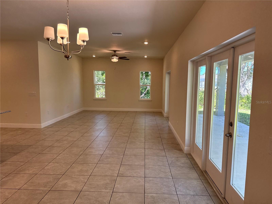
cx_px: 136
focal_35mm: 24
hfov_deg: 71.6
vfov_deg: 56.8
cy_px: 102
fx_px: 189
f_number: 1.78
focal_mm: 6.76
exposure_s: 1/167
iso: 80
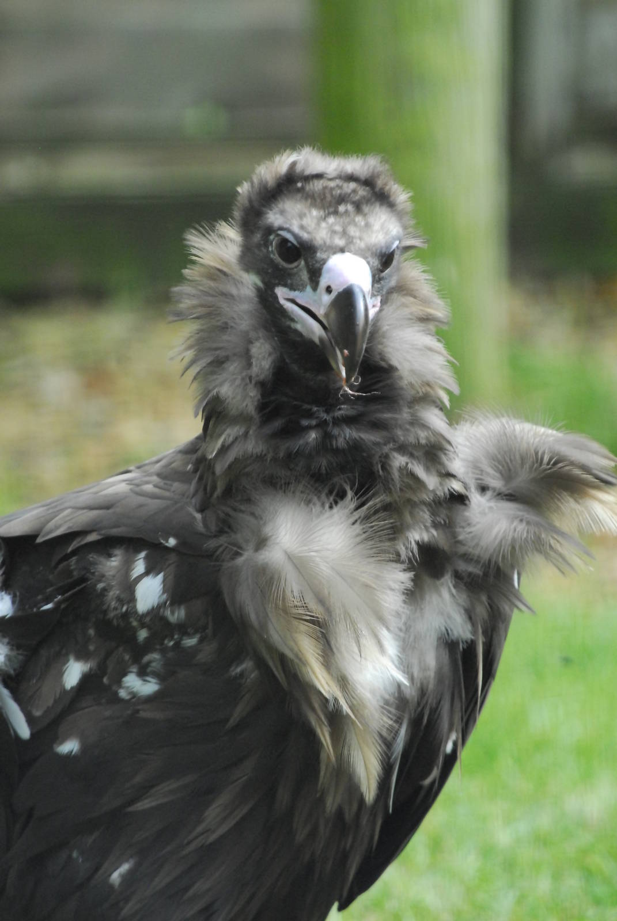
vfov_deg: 3.4
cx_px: 308
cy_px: 460
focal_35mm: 600
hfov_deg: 2.3
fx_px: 15381
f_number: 5.6
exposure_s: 1/750
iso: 1600
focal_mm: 400
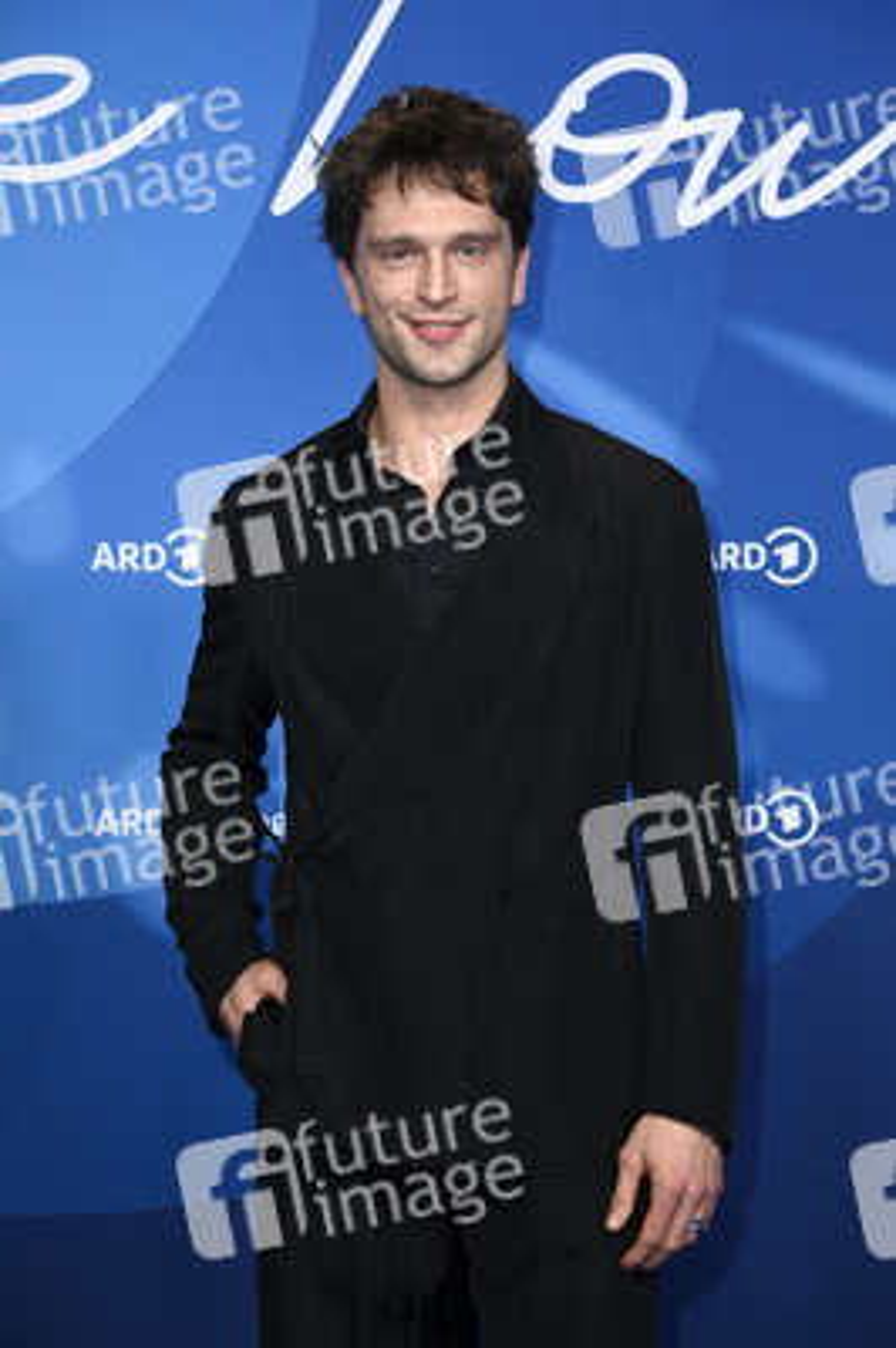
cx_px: 448
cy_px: 674
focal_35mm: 90
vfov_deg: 22.6
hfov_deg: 15.2
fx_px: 3366
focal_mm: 90
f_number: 5.6
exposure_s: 1/250
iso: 800
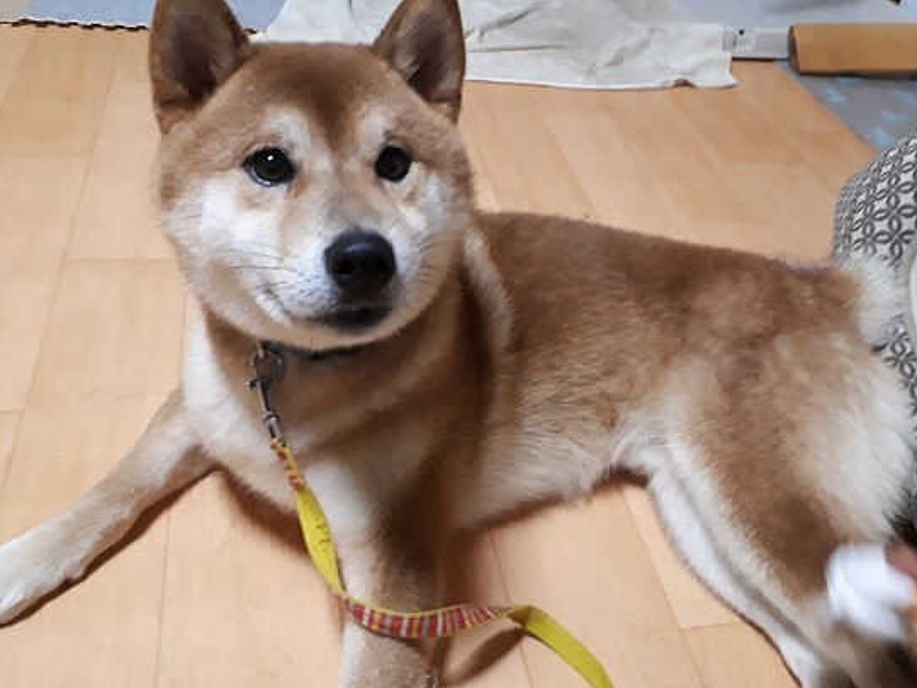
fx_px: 848
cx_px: 460
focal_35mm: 32
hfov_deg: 56.8
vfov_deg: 44.1
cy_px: 311
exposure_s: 1/17
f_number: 1.9
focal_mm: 3.6
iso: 640
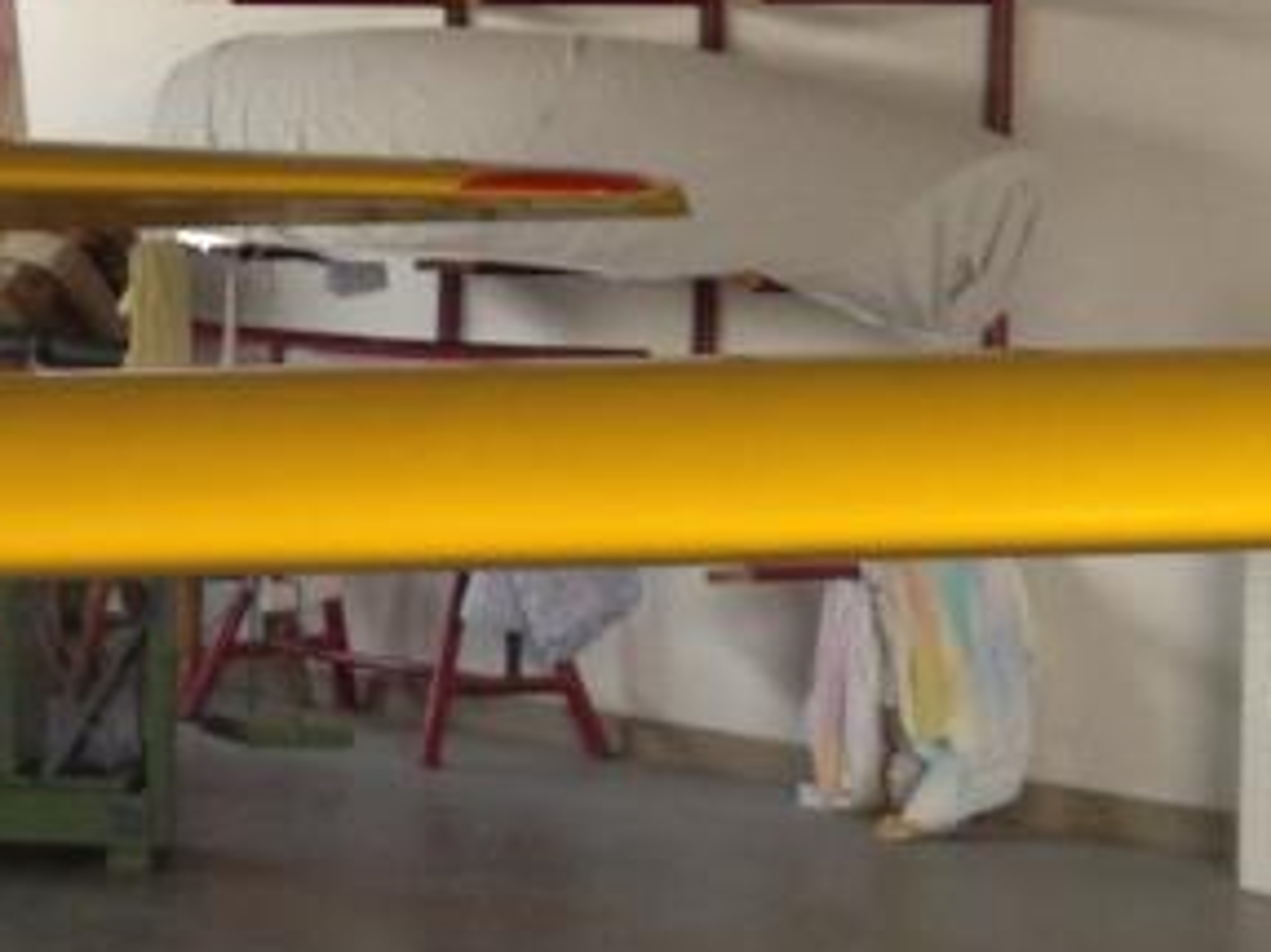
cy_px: 213
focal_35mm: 166
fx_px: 6092
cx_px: -886
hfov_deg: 11.2
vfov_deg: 8.9
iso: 50
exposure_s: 1/40
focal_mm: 4.28
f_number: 2.4
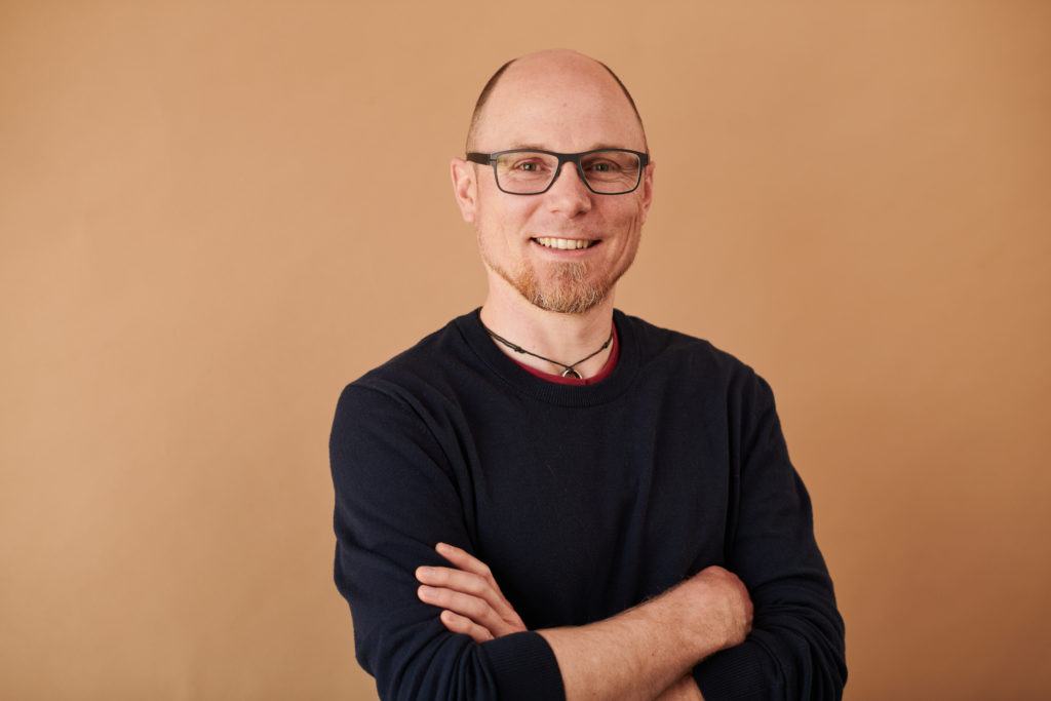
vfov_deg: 16.1
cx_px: 526
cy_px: 350
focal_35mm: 85
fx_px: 2482
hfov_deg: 23.9
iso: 320
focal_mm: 85
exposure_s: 1/200
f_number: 2.8
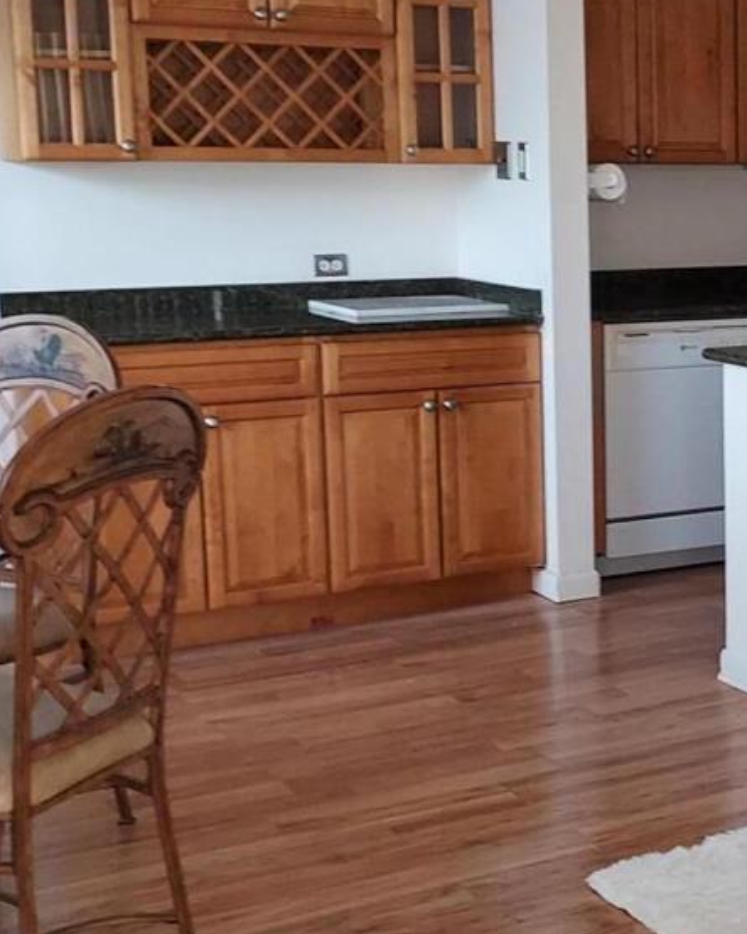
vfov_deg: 29.1
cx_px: 956
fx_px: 1797
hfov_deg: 21.4
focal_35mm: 65
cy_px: 442
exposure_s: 1/60
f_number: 1.8
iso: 200
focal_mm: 4.6
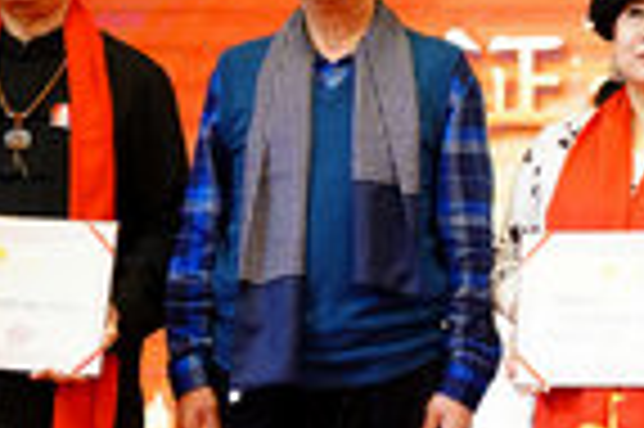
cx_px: 820
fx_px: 2061
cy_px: 284
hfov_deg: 16.8
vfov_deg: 11.8
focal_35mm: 115
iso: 800
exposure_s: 1/200
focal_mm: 33.1
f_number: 2.8
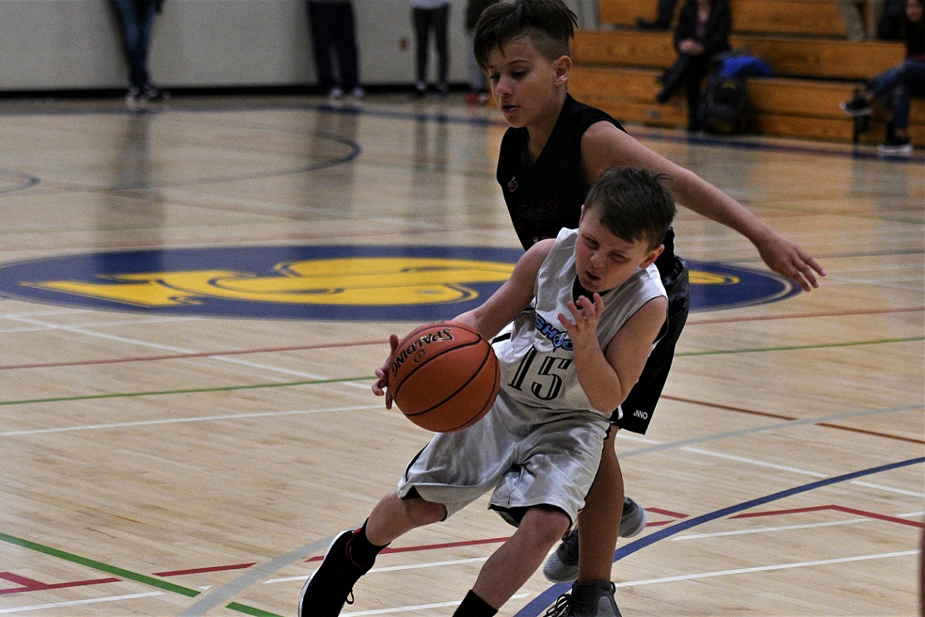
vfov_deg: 13.0
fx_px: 2698
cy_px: 308
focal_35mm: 105
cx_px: 462
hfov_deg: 19.5
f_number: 2.8
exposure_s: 1/800
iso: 3200
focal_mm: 70
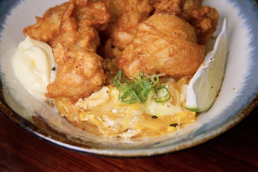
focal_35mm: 45
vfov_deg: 29.9
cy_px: 86
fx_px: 323
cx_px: 129
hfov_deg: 43.6
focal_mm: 30
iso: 250
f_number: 4
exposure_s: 1/60
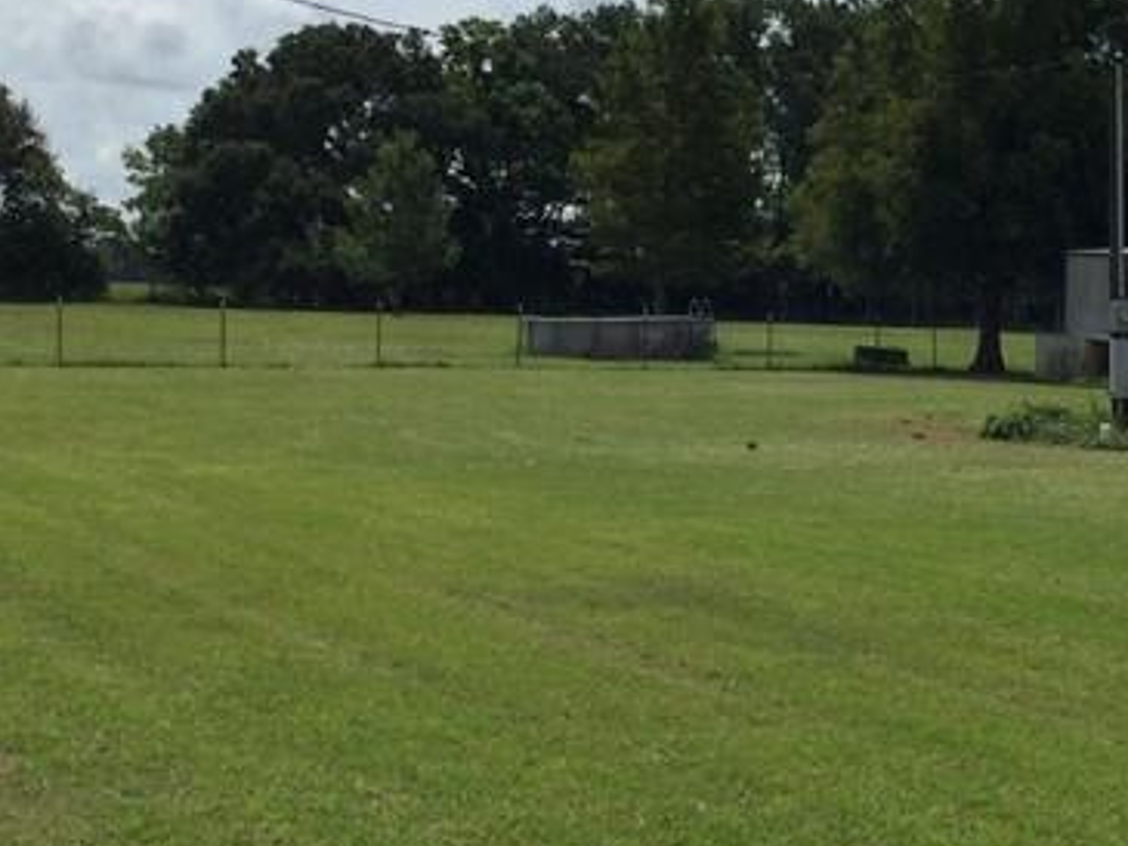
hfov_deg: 21.4
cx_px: 1233
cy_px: 247
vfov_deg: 16.9
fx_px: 2836
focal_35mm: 87
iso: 25
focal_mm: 3.3
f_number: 2.4
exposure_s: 1/2632
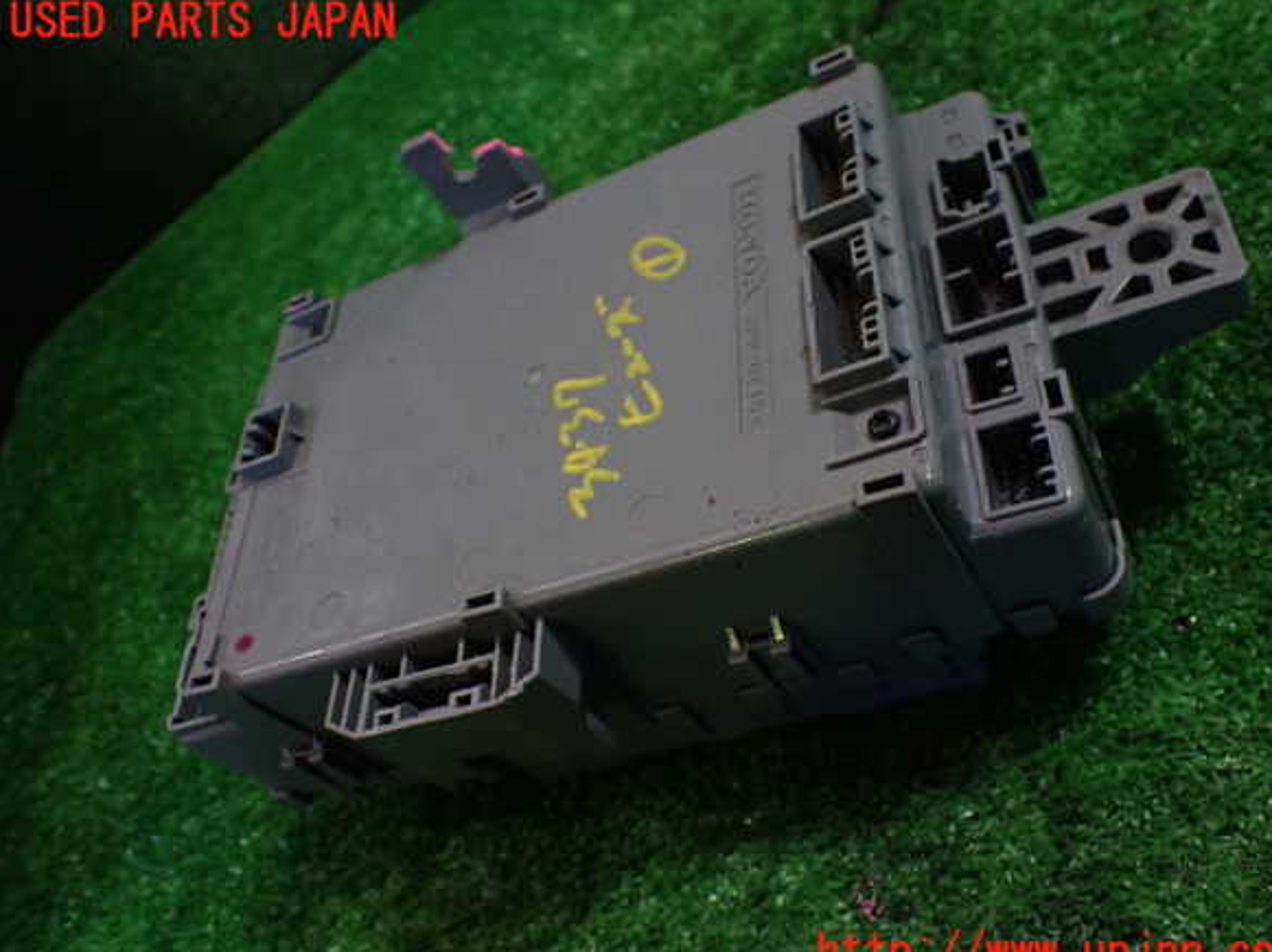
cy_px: 488
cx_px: 655
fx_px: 1138
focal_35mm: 31
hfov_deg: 58.4
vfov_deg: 45.4
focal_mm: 5.4
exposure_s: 1/125
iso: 400
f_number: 2.3
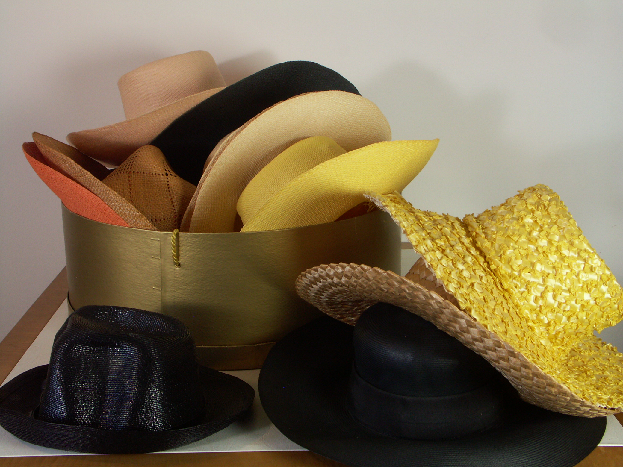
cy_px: 234
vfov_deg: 32.9
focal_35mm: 44
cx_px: 312
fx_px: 792
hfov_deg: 42.9
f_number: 7.1
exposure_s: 1/13
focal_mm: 11.31
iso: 100
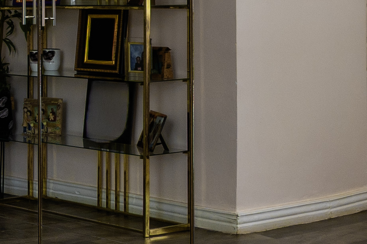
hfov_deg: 15.5
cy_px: 10
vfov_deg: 12.9
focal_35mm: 105
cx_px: -369
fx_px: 1069
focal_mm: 16
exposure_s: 1/5
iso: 50
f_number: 8
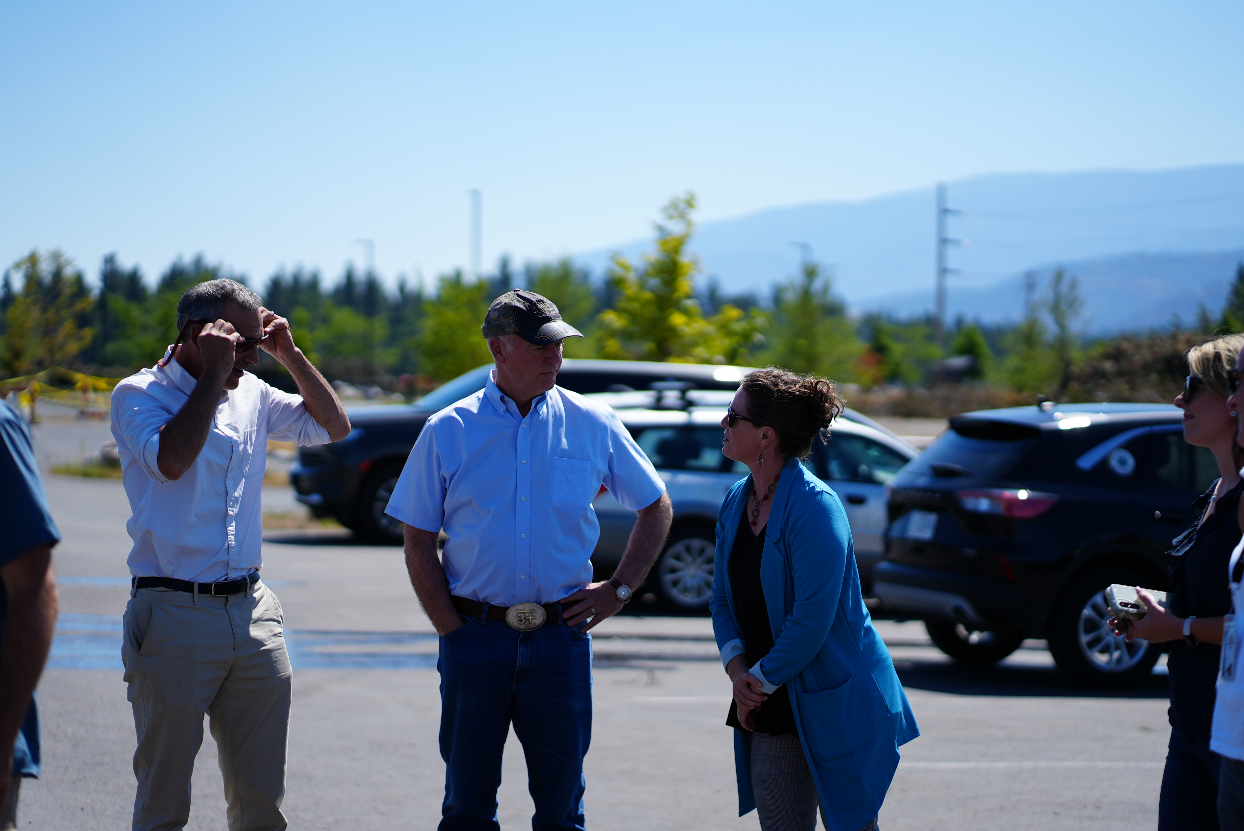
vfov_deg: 16.1
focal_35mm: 85
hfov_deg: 23.9
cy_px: 416
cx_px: 622
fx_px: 2939
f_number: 1.8
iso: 100
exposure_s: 1/5000
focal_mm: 85
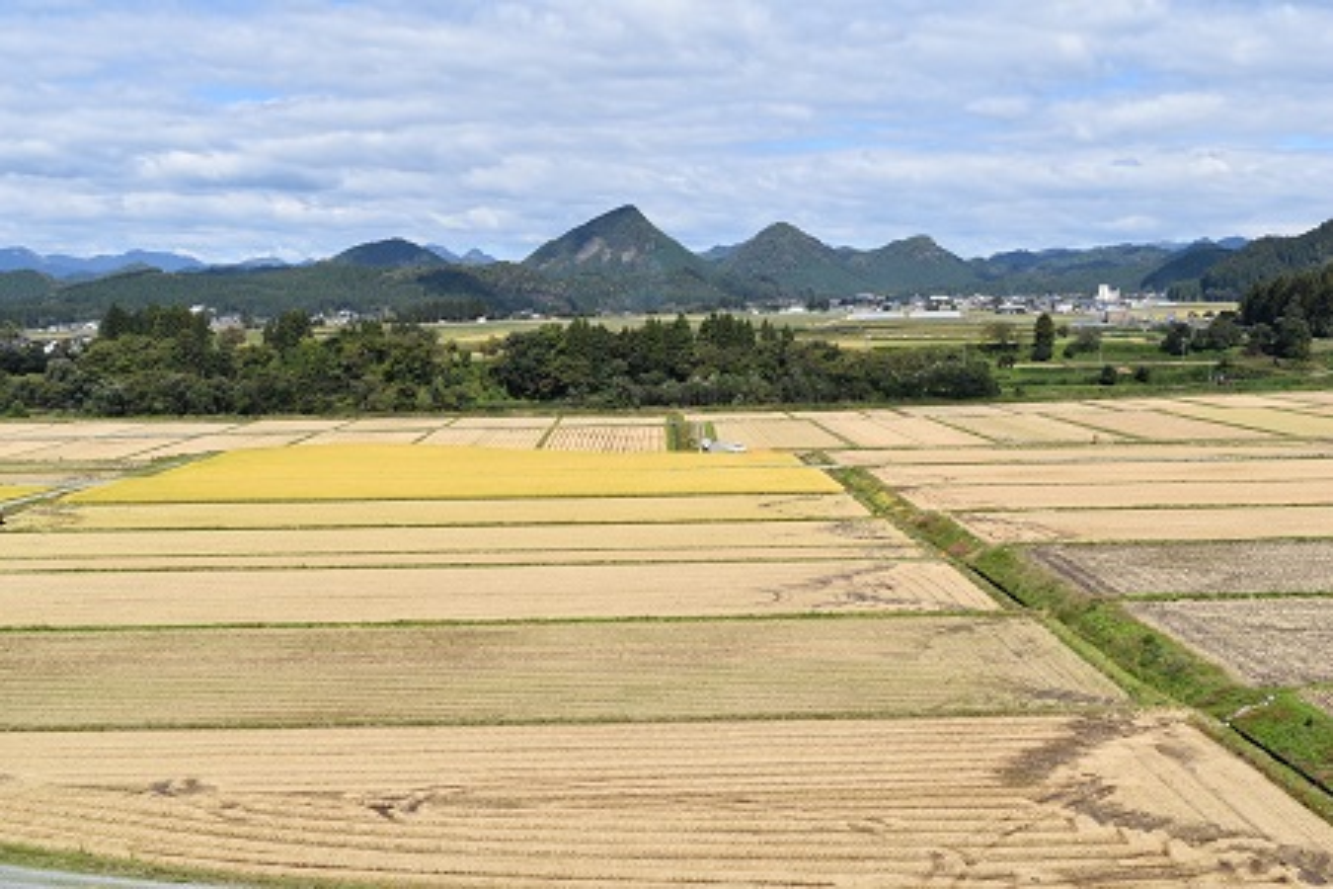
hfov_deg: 46.4
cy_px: 444
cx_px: 666
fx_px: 1555
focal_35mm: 42
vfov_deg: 31.9
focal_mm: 28
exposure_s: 1/400
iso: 200
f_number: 10
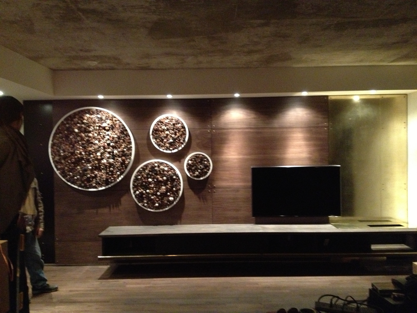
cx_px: 208
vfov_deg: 40.7
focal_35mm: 35
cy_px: 156
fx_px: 422
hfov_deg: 52.6
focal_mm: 4.28
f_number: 2.4
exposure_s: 1/15
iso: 800
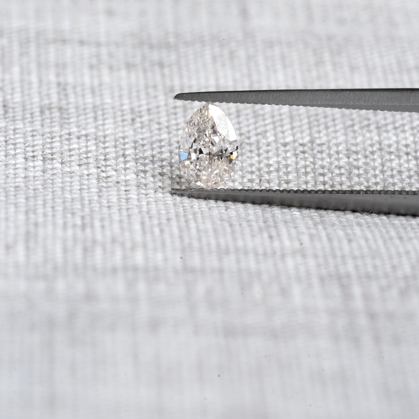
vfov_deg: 13.1
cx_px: 202
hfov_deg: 13.1
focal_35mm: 133
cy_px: 145
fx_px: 1821
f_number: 14
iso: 100
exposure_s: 1/3
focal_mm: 90
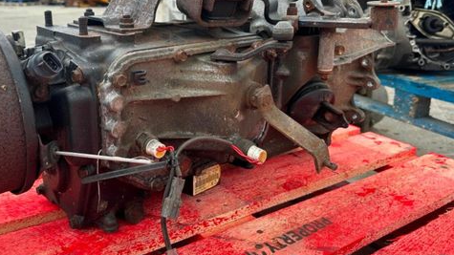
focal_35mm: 33
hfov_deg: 59.2
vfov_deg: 35.3
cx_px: 191
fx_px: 397
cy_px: 87
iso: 64
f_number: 1.78
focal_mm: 6.86
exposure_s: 1/212
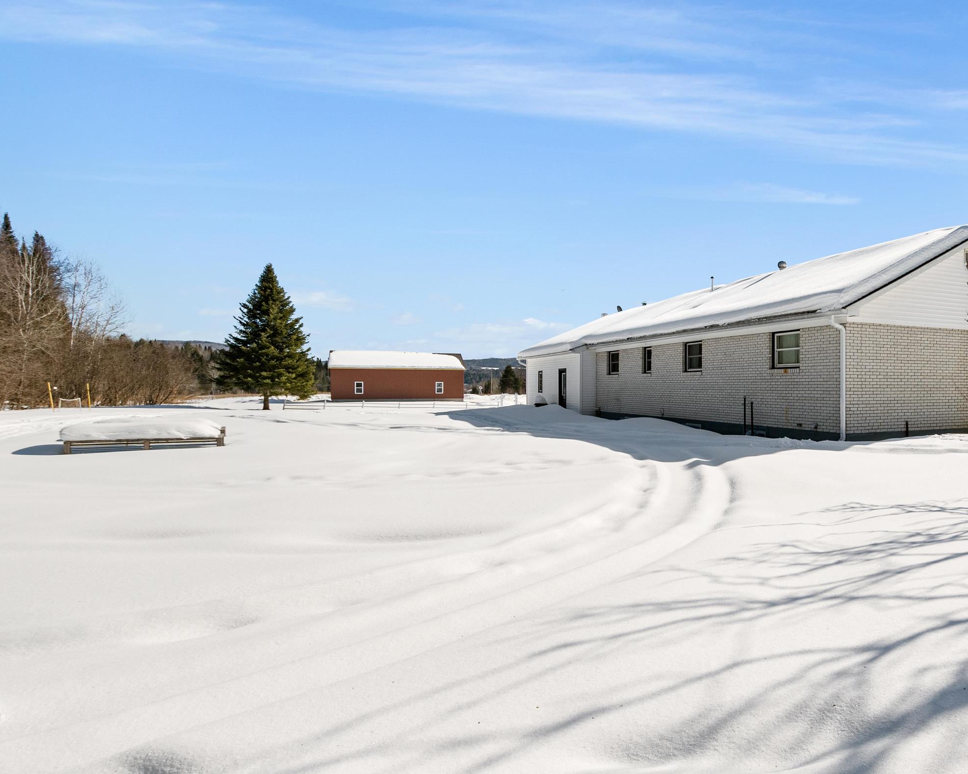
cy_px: 387
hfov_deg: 70.1
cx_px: 724
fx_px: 630
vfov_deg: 63.1
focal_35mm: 22
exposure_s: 1/1000
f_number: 8
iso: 100
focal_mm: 10
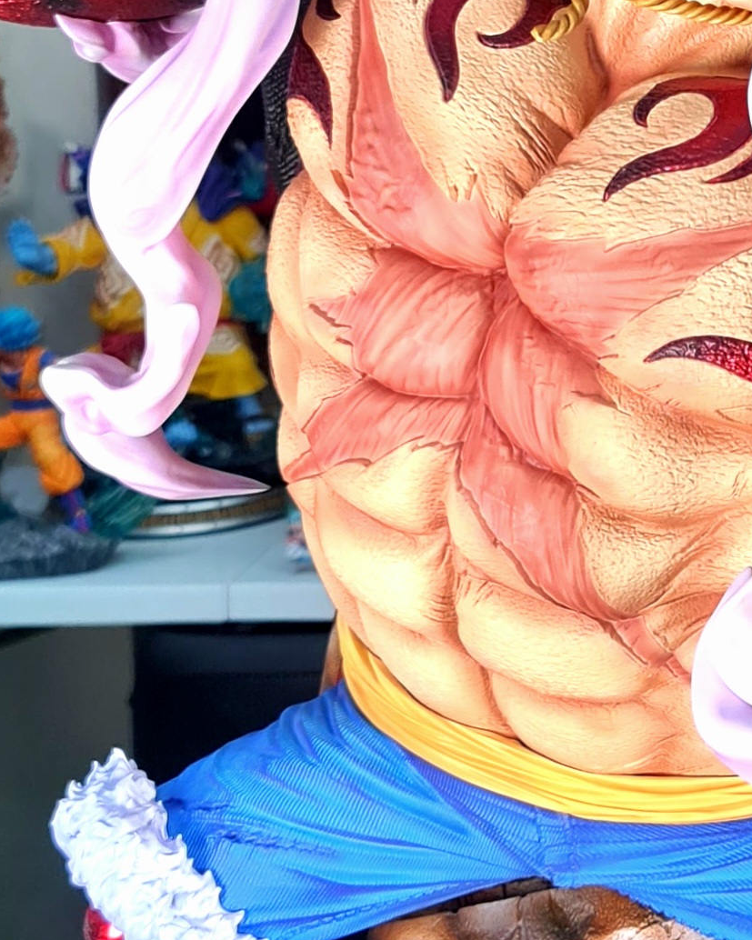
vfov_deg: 20.6
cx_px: 811
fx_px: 2588
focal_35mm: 93
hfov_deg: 16.1
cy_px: 400
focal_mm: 7
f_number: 1.8
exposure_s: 1/120
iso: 160
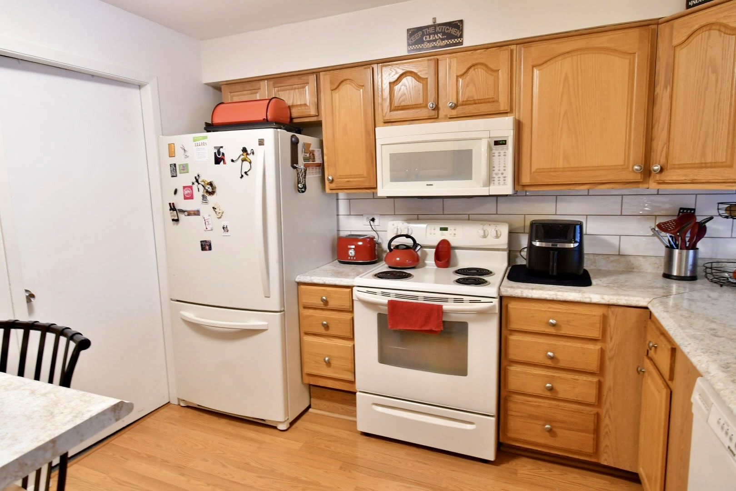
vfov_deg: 61.9
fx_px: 409
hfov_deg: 84.0
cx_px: 368
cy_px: 246
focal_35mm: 20
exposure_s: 1/15
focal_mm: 10
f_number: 6.3
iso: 1250
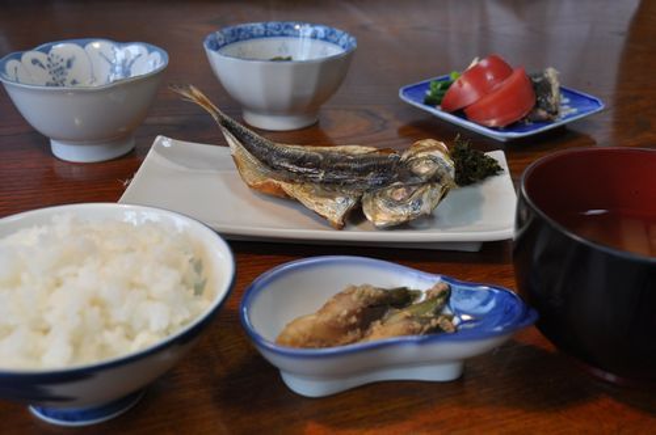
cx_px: 328
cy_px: 218
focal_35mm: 45
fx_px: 819
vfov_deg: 29.8
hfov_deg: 43.7
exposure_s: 1/60
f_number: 5.6
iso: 640
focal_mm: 30
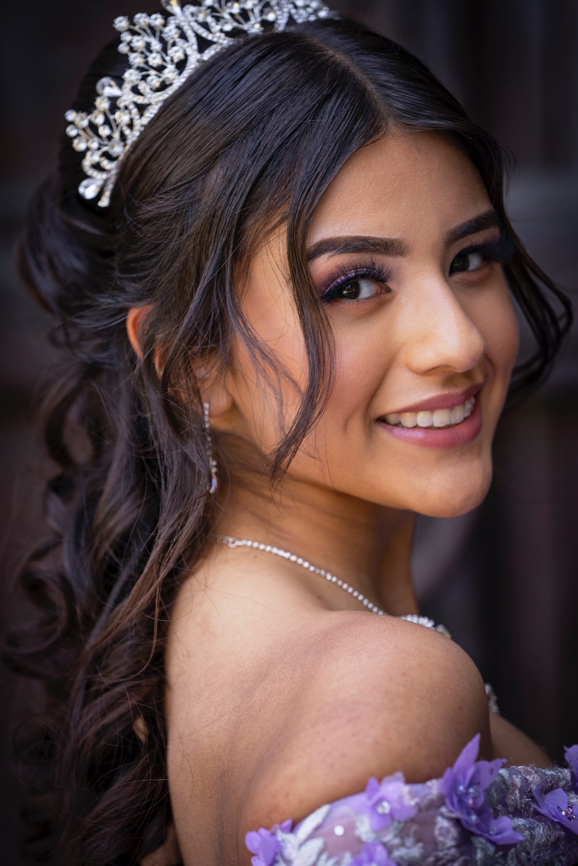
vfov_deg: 11.7
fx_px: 4239
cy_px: 433
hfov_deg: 7.8
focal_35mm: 176
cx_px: 289
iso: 100
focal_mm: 176
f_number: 4
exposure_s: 1/160
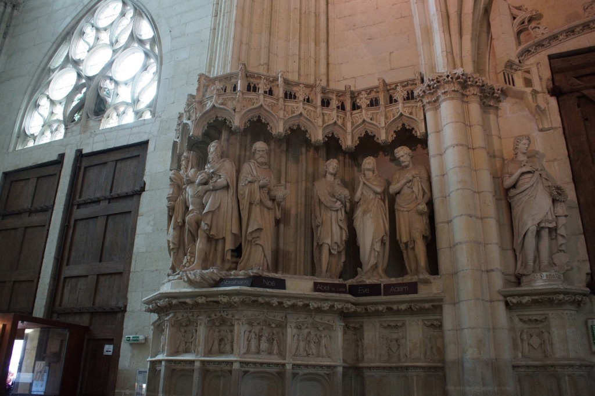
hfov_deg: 61.9
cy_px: 198
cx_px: 298
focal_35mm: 30
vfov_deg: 43.6
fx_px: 496
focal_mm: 20
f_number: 4
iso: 1600
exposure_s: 1/60
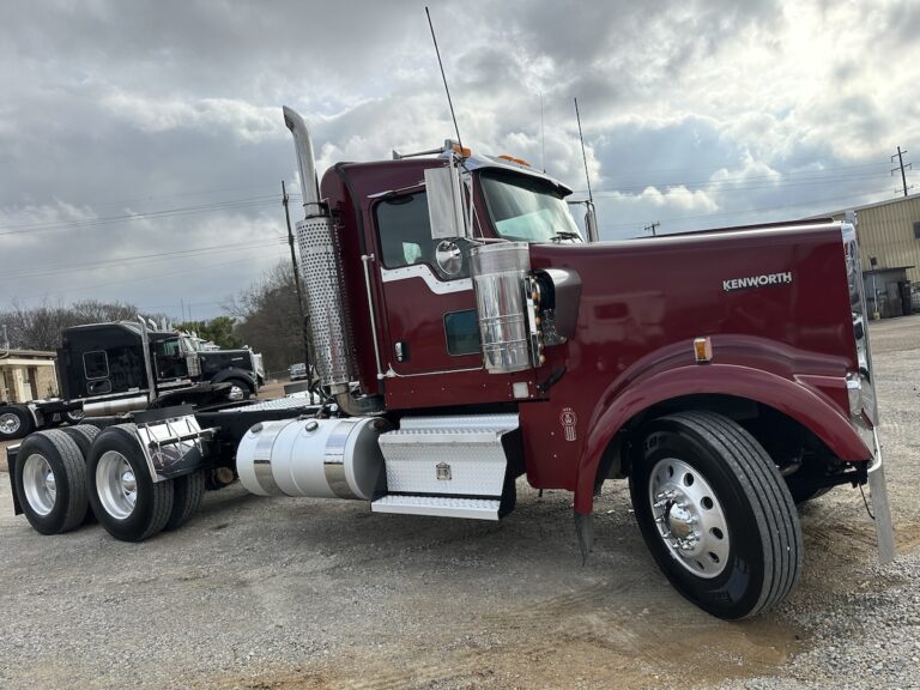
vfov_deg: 56.8
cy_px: 345
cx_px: 460
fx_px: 638
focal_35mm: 24
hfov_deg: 71.6
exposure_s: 1/5000
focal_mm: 6.86
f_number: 1.78
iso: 80
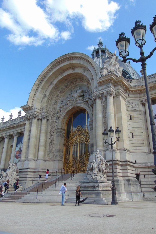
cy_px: 115
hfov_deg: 47.8
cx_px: 87
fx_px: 176
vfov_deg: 67.4
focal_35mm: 27
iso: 80
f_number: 3
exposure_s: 1/640
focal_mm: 4.5
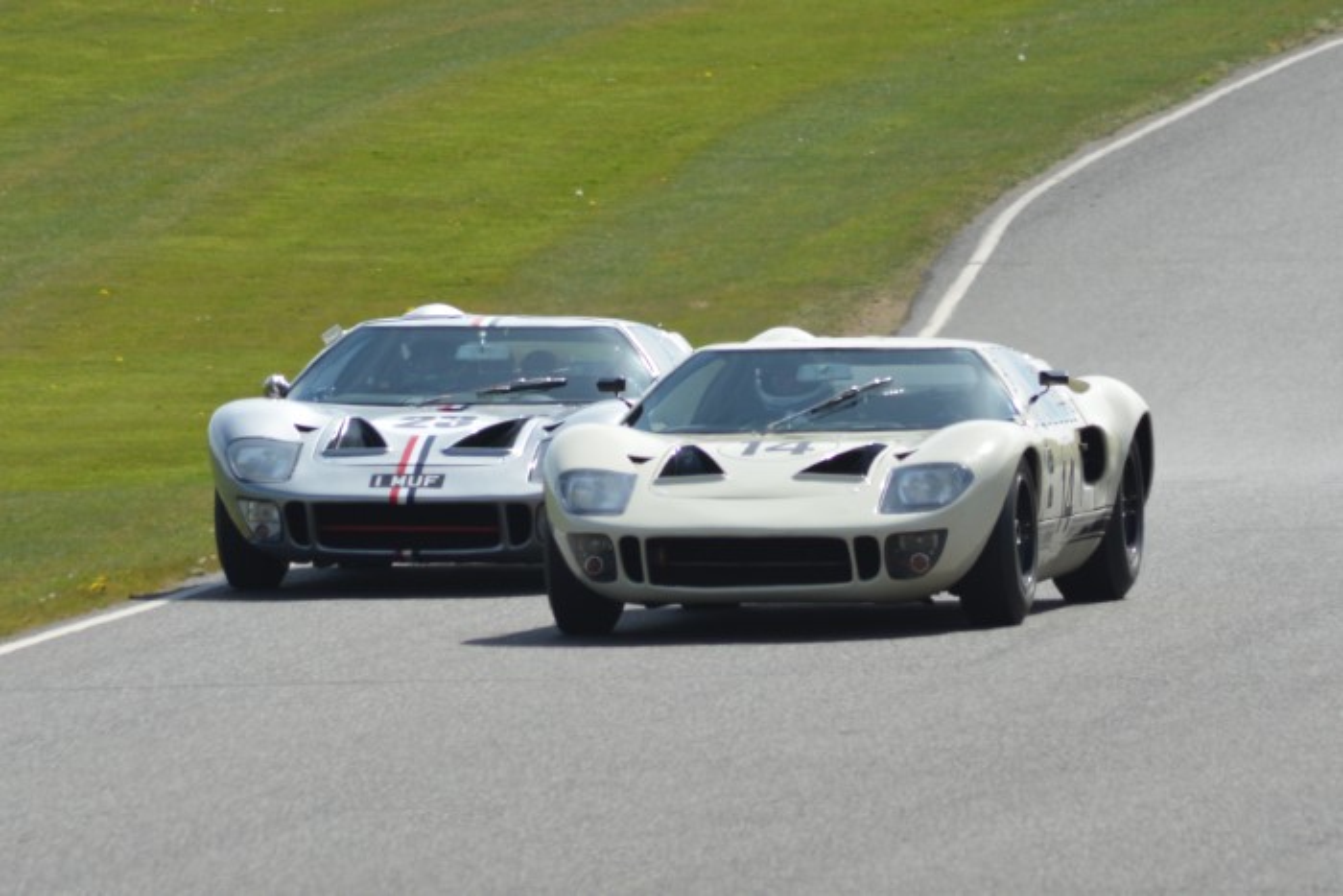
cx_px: 672
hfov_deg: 5.3
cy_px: 448
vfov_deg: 3.5
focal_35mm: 390
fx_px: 14551
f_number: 10
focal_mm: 260
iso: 400
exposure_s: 1/800
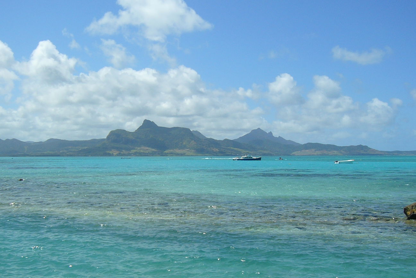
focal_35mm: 45
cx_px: 180
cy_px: 155
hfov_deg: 43.5
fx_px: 520
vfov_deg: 29.8
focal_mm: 5.8
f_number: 8
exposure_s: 1/320
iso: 50
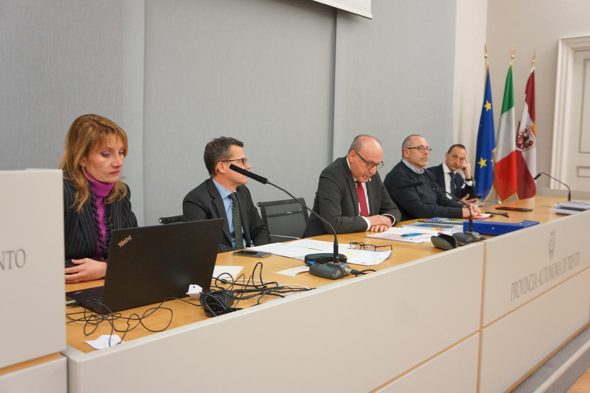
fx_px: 541
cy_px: 196
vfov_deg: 40.0
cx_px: 295
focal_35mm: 33
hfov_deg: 57.2
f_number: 4
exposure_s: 1/30
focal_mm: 22
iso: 1600
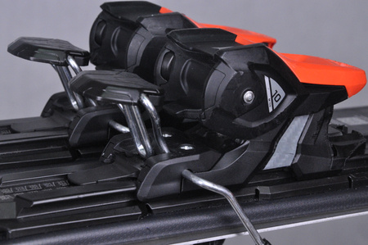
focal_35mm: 105
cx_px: 184
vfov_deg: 13.0
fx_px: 1072
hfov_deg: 19.5
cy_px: 122
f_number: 9.5
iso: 3200
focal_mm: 70
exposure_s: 1/125
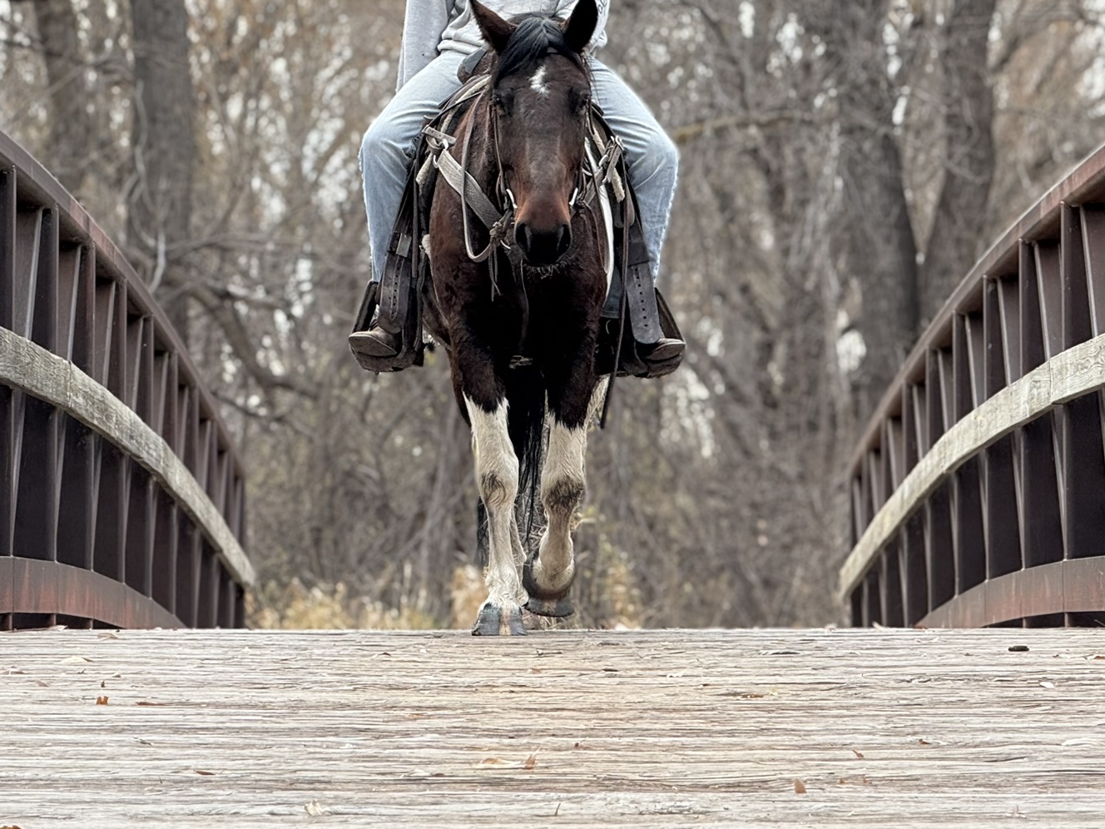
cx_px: 424
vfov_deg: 8.0
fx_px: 5906
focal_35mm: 185
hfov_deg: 10.7
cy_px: 264
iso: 50
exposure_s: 1/258
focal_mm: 15.66
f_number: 2.8
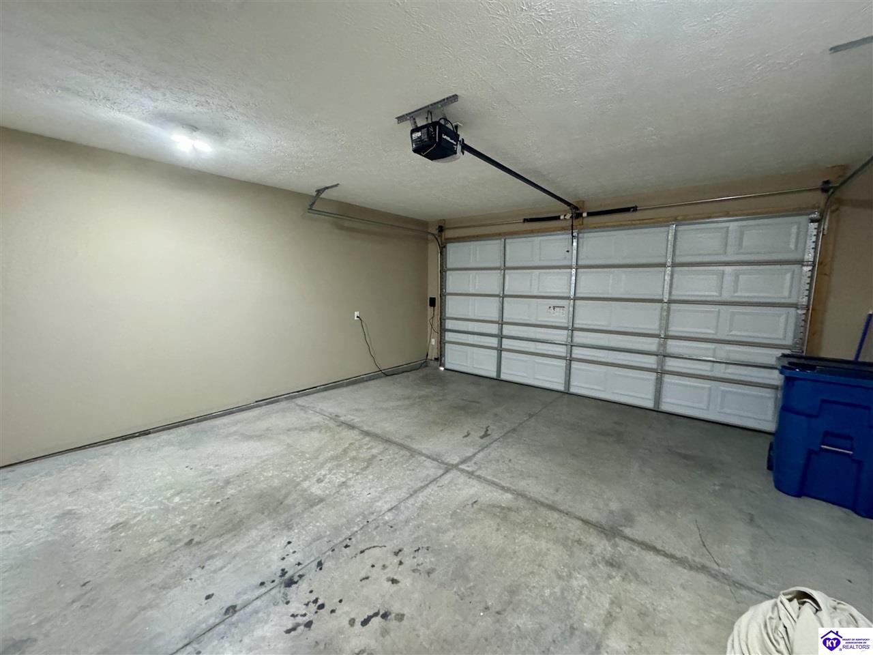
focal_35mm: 14
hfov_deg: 102.1
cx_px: 436
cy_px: 328
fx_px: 353
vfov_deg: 85.7
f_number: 2.2
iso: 1000
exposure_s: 1/60
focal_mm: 2.22
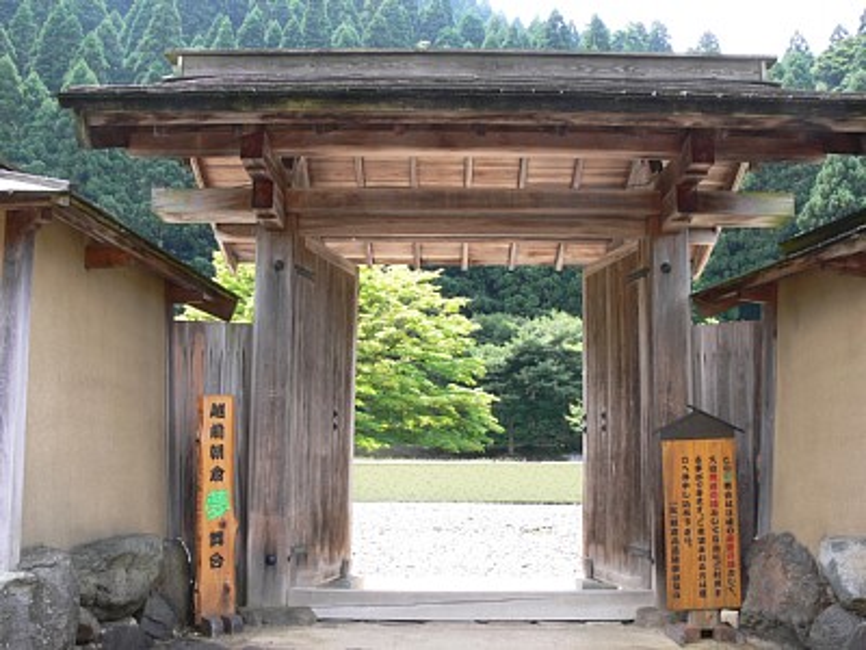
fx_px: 876
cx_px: 433
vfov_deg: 40.7
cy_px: 325
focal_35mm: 35
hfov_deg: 52.6
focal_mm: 7.4
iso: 80
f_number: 4
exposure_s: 1/100
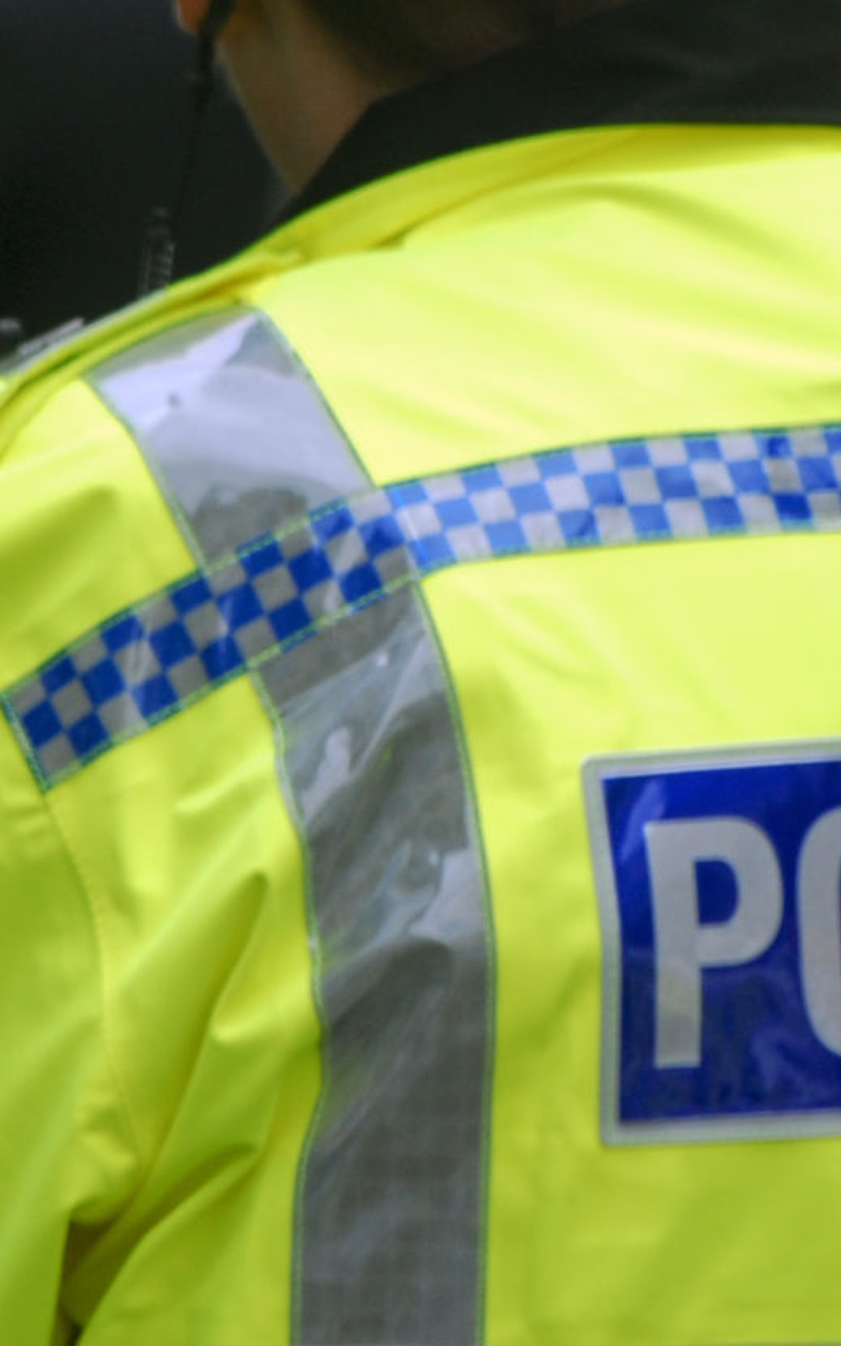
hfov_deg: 1.5
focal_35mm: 897
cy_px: 592
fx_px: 32883
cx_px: 454
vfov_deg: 2.3
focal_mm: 190
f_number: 6.3
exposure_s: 1/80
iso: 200
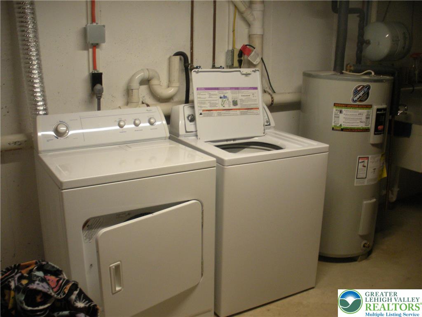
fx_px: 427
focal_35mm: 35
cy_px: 158
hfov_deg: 52.6
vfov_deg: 40.7
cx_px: 211
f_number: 3.5
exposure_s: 1/47.4
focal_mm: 6.3
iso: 333
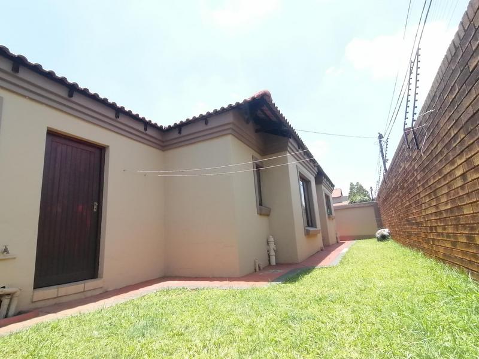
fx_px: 235
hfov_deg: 91.0
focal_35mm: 17
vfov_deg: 74.7
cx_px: 240
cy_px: 180
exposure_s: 1/448
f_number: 2.4
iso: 50
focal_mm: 1.78
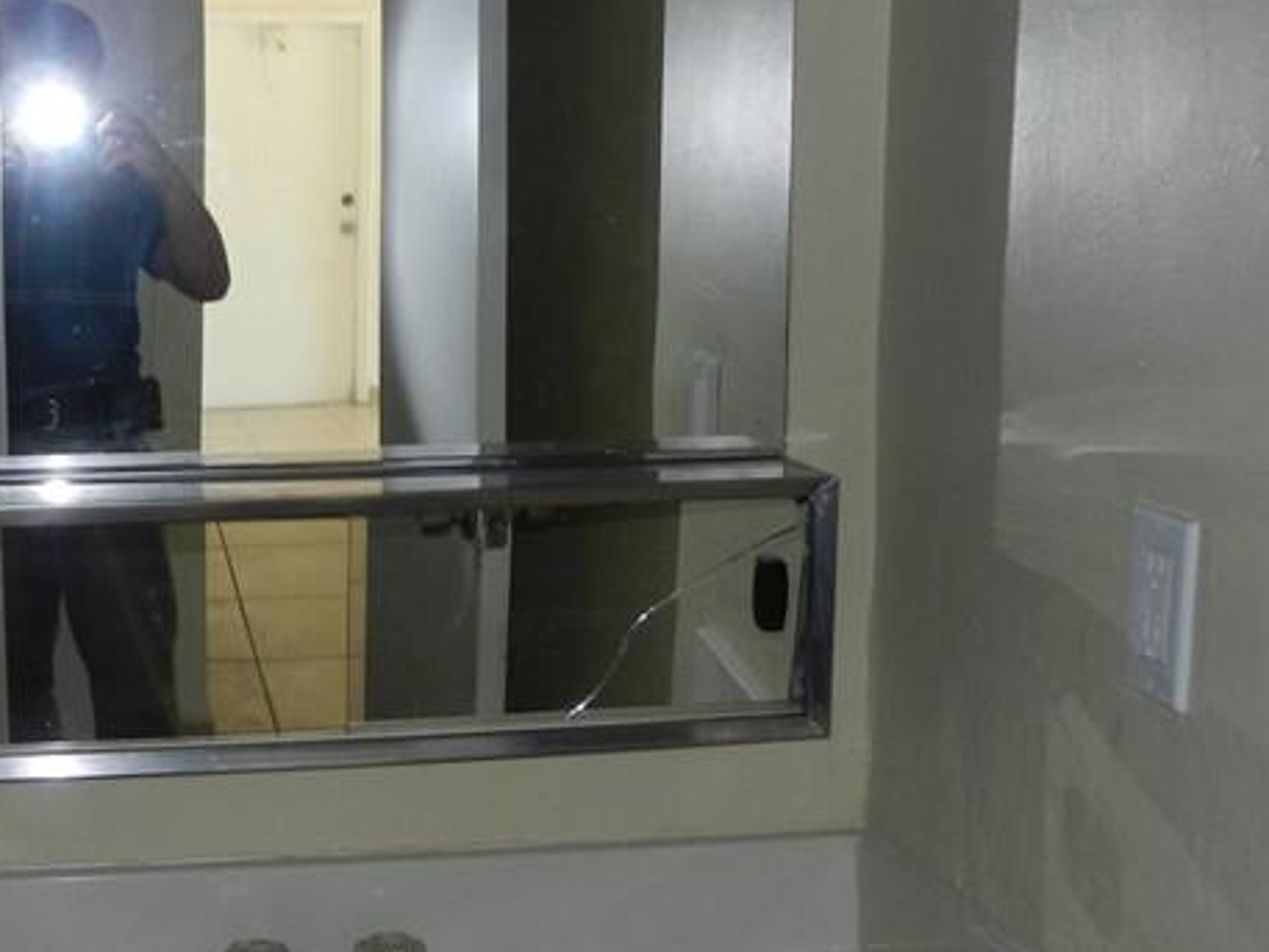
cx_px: 317
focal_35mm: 56
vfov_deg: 26.1
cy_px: 433
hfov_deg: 33.6
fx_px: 2053
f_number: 3.5
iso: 200
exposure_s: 1/30
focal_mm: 4.5
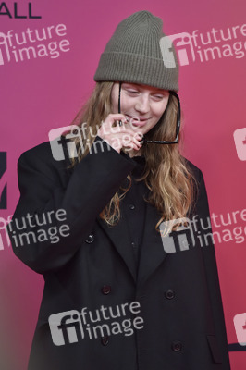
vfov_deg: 10.3
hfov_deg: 6.9
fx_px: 2053
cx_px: 123
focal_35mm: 200
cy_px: 185
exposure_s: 1/200
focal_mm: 200
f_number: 5.6
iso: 2000
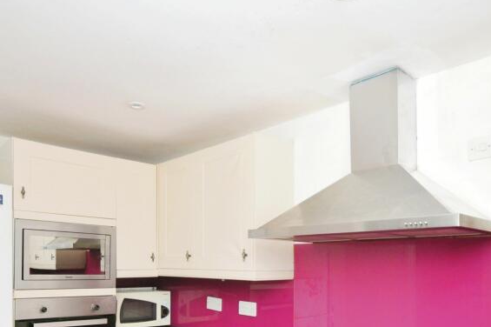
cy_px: 278
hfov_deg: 62.0
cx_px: 222
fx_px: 408
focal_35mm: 30
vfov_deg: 41.1
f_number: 6.3
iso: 500
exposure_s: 1/60
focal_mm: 11
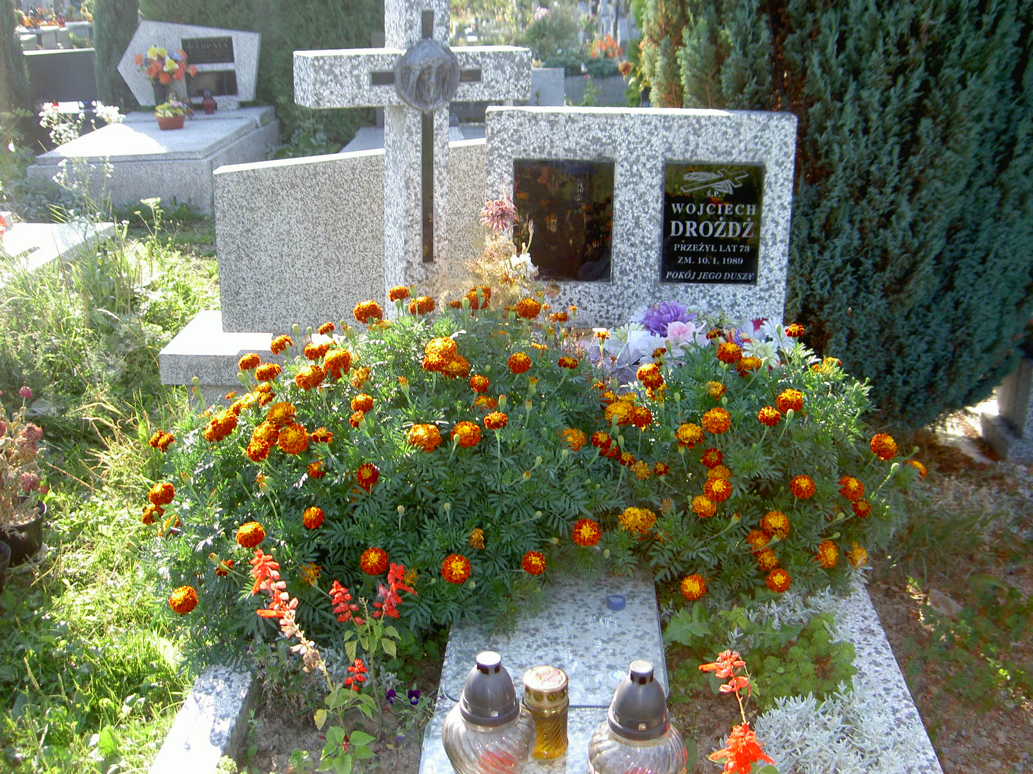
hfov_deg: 47.9
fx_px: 1164
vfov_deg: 36.8
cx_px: 516
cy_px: 387
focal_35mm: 39
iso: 50
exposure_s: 1/125
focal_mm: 8
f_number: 2.8
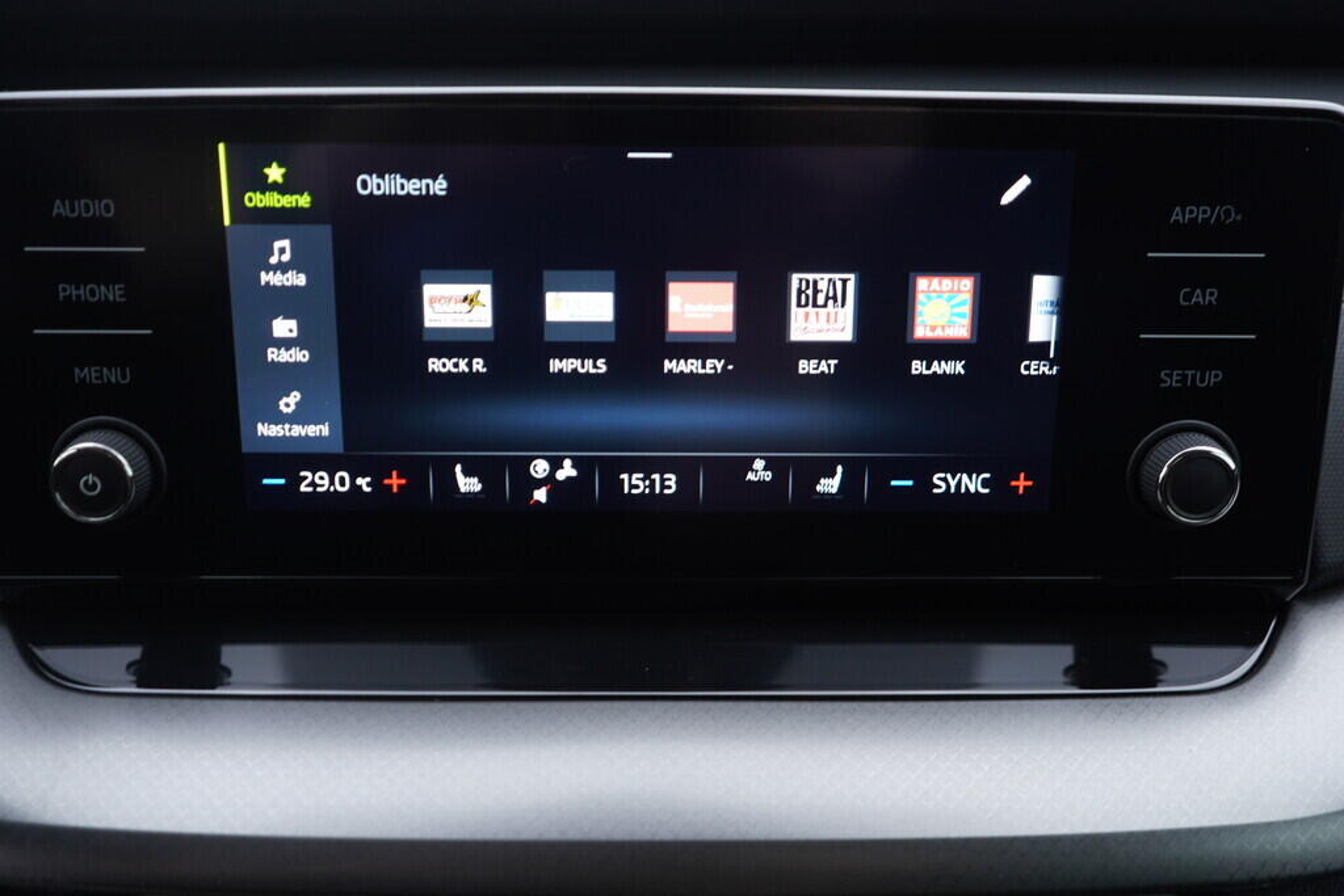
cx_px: 672
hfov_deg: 53.1
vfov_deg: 36.9
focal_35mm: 36
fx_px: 1344
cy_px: 448
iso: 160
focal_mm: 24
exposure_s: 1/40
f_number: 2.8
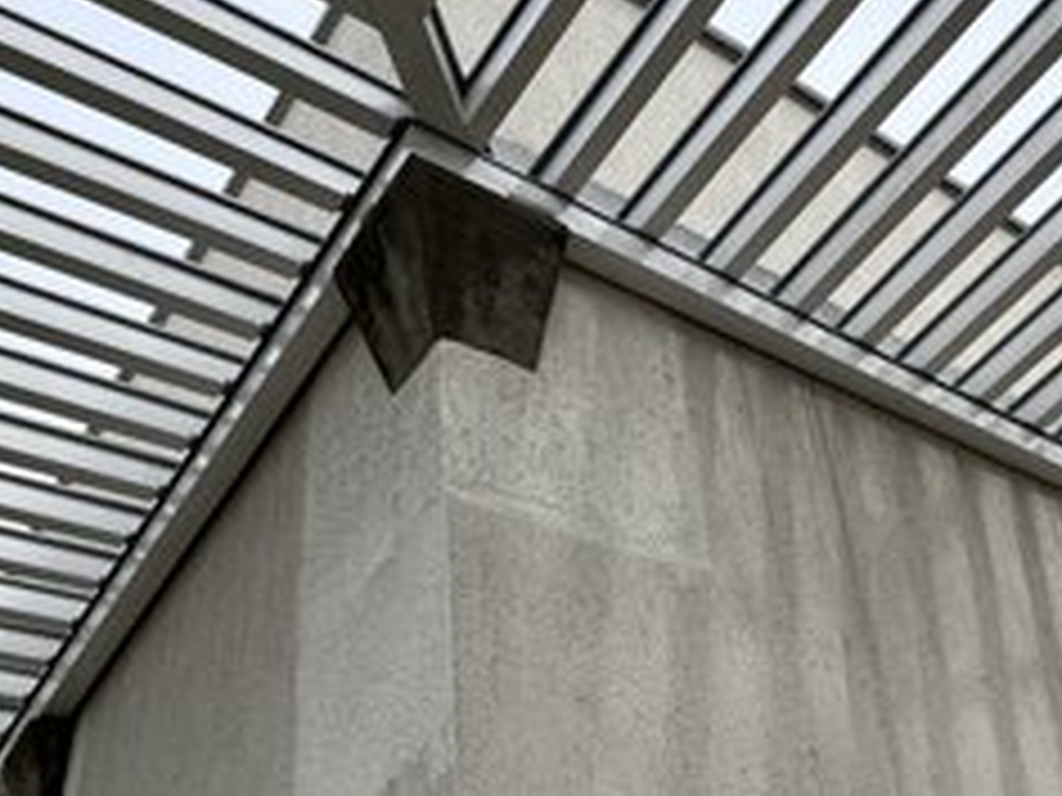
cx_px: 891
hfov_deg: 40.6
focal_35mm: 44
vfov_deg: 32.3
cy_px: 585
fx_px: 1350
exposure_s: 1/2222
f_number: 1.6
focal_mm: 5.1
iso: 50
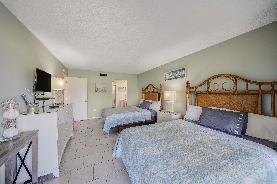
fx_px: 92
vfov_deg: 90.0
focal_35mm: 12
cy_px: 92
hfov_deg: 112.6
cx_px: 138
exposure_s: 1/6
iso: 100
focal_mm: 12
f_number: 5.6
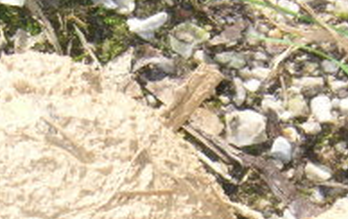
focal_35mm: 259
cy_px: 351
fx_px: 2461
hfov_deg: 8.1
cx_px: 16
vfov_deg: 5.0
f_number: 4.7
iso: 160
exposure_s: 1/750
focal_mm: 14.6
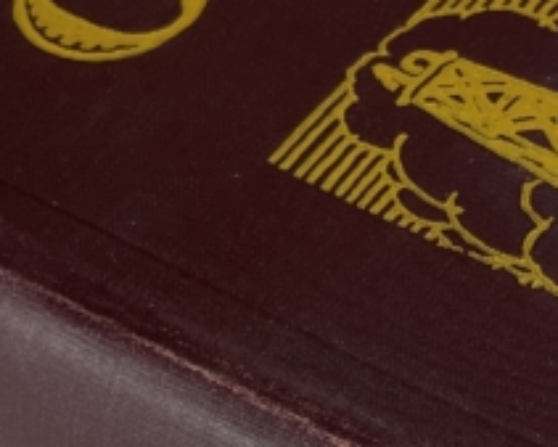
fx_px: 2032
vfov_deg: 12.3
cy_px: 513
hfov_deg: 15.5
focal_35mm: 123
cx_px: 447
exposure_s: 1/100
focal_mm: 4.2
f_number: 1.6
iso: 40
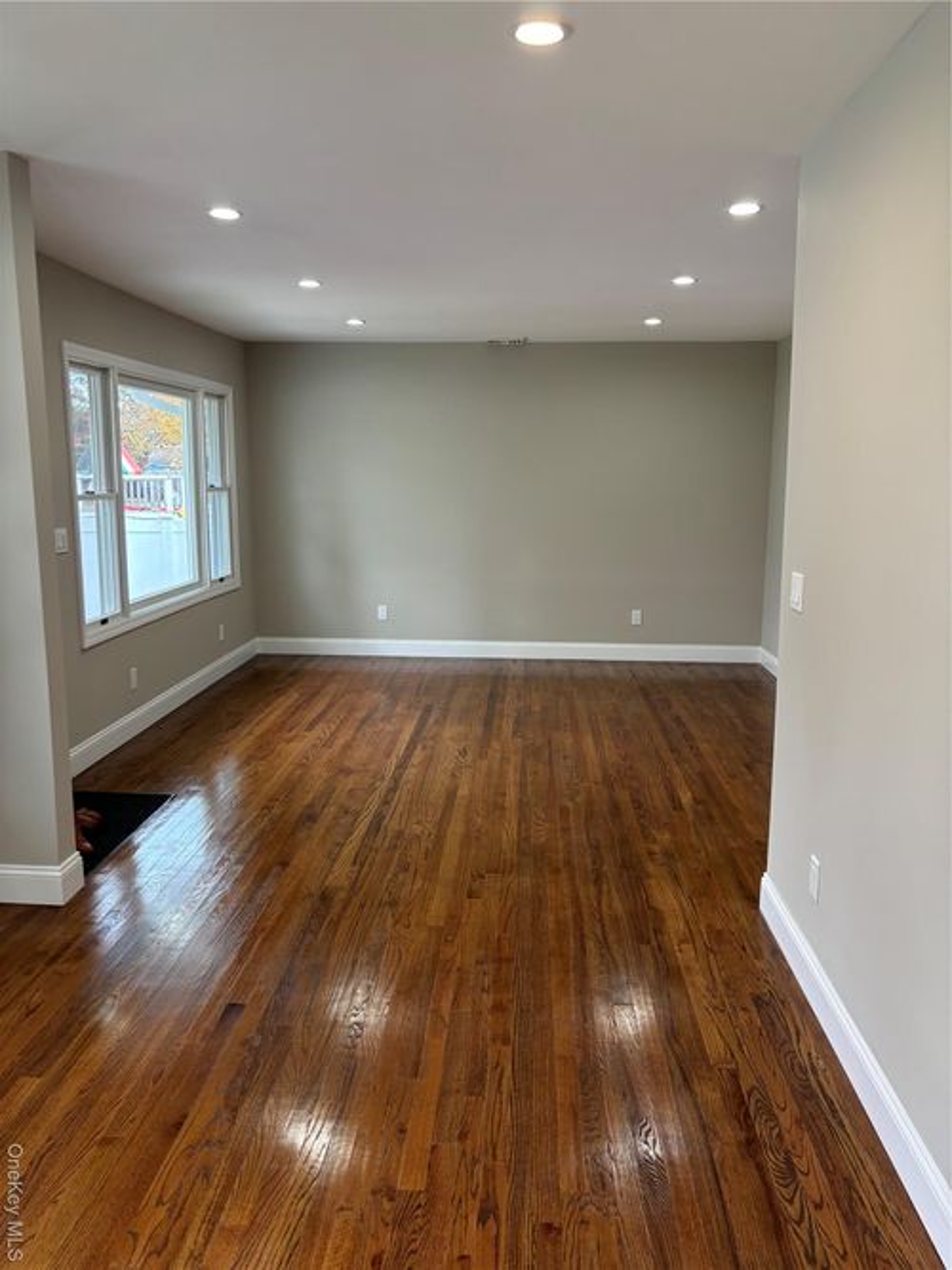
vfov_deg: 67.3
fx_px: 954
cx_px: 476
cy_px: 635
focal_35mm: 26
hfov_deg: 53.0
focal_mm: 5.96
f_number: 1.6
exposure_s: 1/60
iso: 80
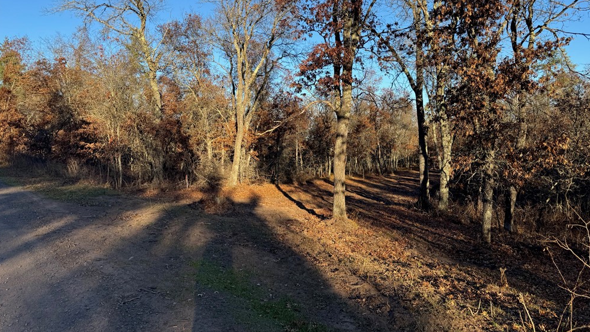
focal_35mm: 27
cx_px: 299
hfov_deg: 69.9
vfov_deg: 42.6
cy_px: 127
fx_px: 422
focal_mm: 6.76
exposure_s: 1/1767
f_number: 1.78
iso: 80
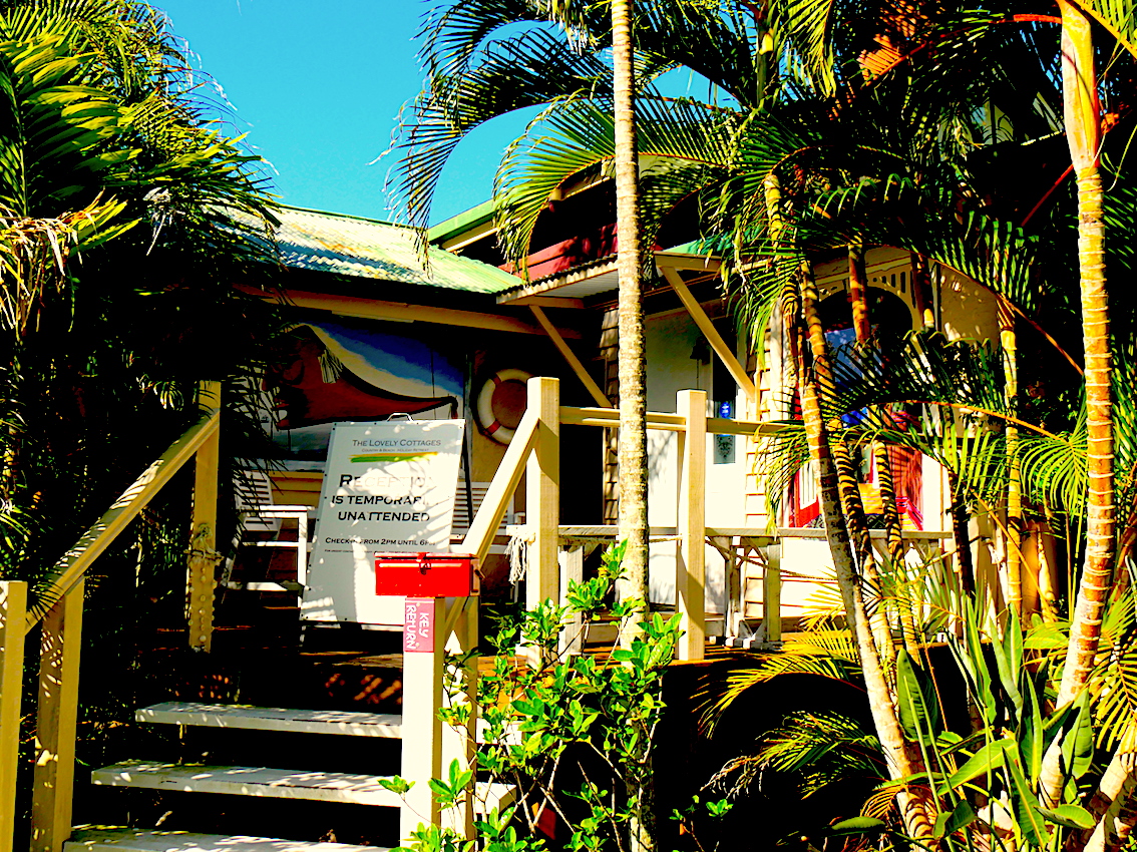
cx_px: 568
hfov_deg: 49.0
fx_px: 1248
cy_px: 426
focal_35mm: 38
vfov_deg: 37.7
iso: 200
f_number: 13
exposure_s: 1/160
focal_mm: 19
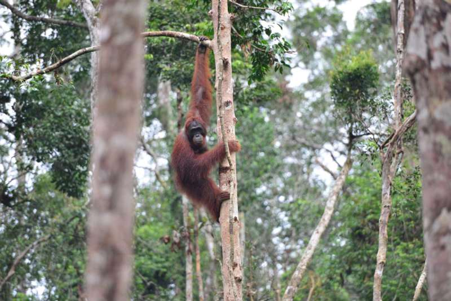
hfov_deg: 10.3
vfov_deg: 6.9
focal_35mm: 200
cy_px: 150
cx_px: 226
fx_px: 2506
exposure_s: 1/200
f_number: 2.8
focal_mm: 200
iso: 180
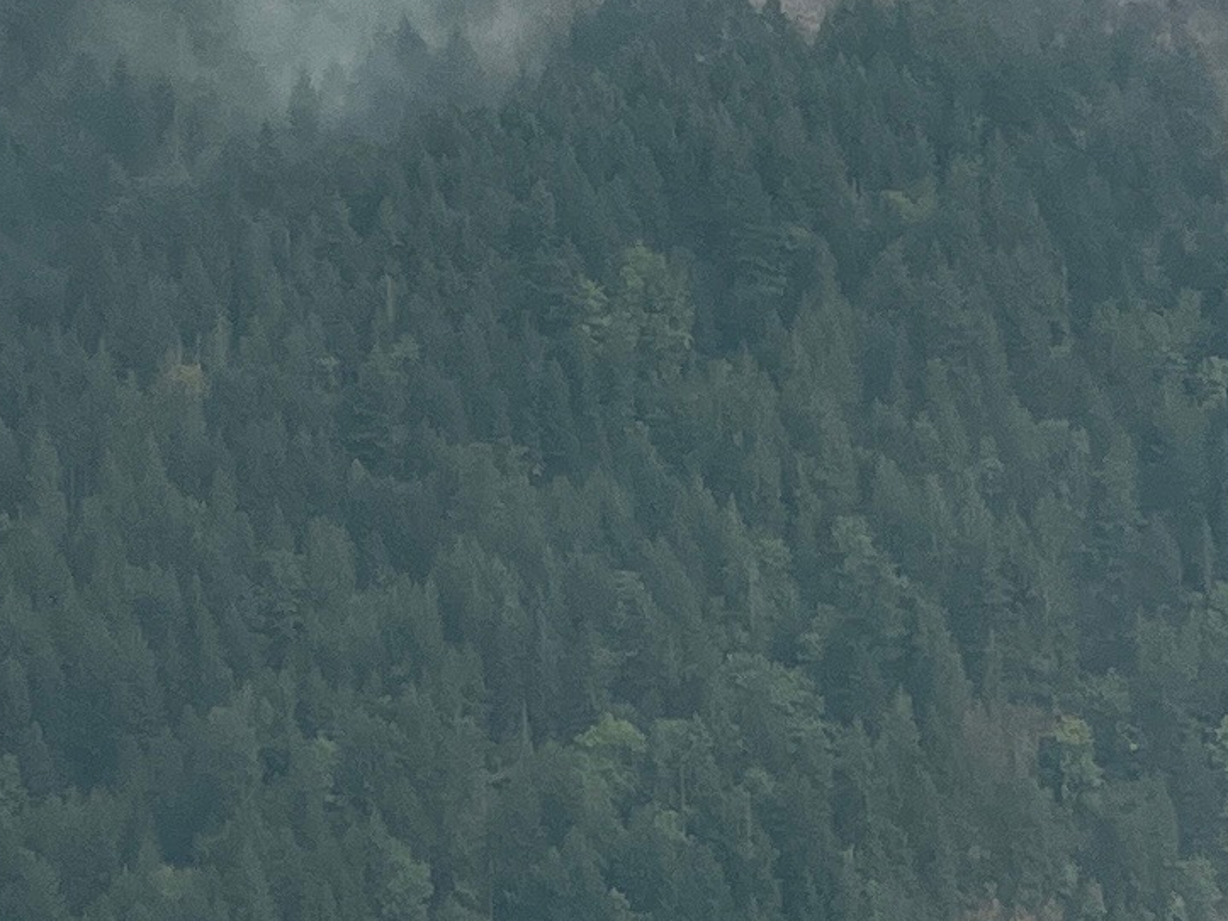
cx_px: 328
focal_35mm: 145
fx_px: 5143
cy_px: -603
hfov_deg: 13.6
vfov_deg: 9.8
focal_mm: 4.2
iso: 32
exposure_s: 1/5291
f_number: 1.6
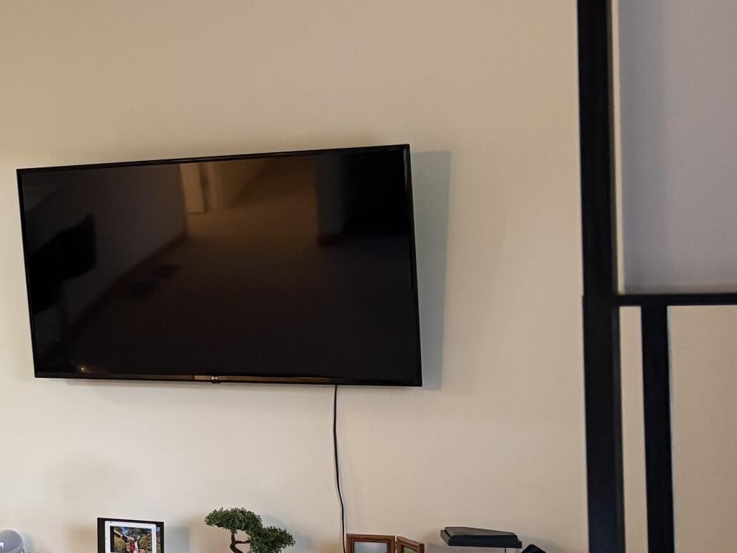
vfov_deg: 19.4
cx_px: -257
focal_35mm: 76
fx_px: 1618
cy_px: 294
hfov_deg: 22.5
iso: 250
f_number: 1.6
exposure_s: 1/60
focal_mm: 5.96
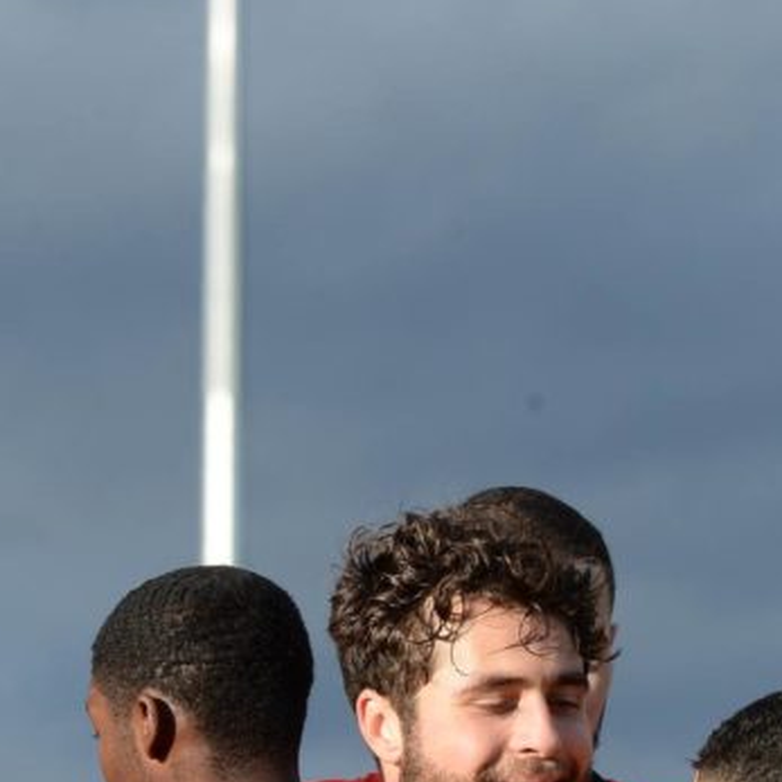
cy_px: 746
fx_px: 12830
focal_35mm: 502
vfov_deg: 3.5
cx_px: 469
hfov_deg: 3.5
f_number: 9
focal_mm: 200
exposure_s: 1/1000
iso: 640
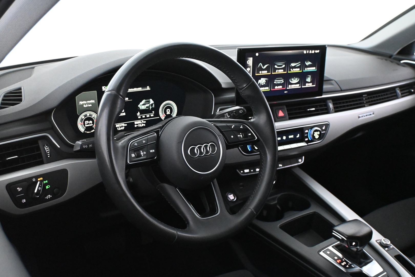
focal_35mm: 38
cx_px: 208
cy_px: 138
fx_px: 432
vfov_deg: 35.5
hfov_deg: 51.3
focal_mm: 25
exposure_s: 1/60
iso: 8000
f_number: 4.2
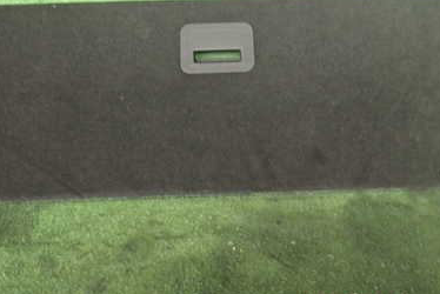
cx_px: 216
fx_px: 612
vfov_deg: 26.6
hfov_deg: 39.6
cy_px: 66
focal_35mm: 50
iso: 320
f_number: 2.3
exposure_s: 1/30
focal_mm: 5.4
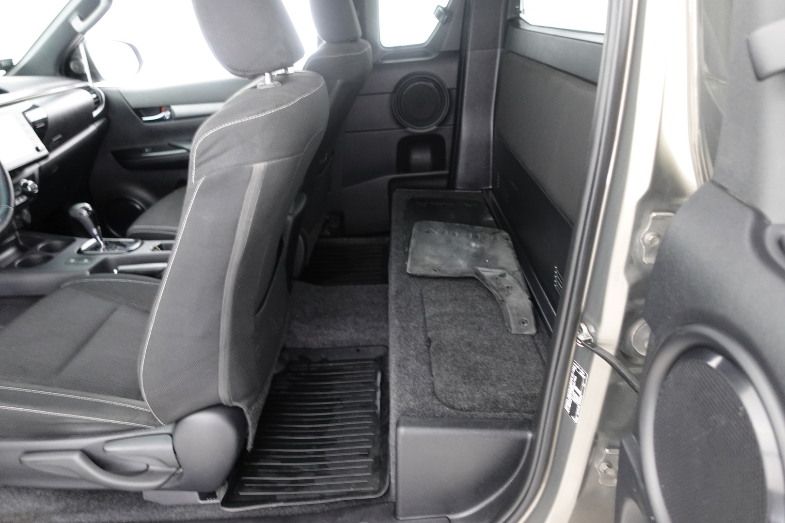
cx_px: 392
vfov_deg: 53.1
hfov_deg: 73.7
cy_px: 262
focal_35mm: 24
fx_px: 523
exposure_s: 1/8
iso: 1000
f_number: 1.8
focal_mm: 9.4
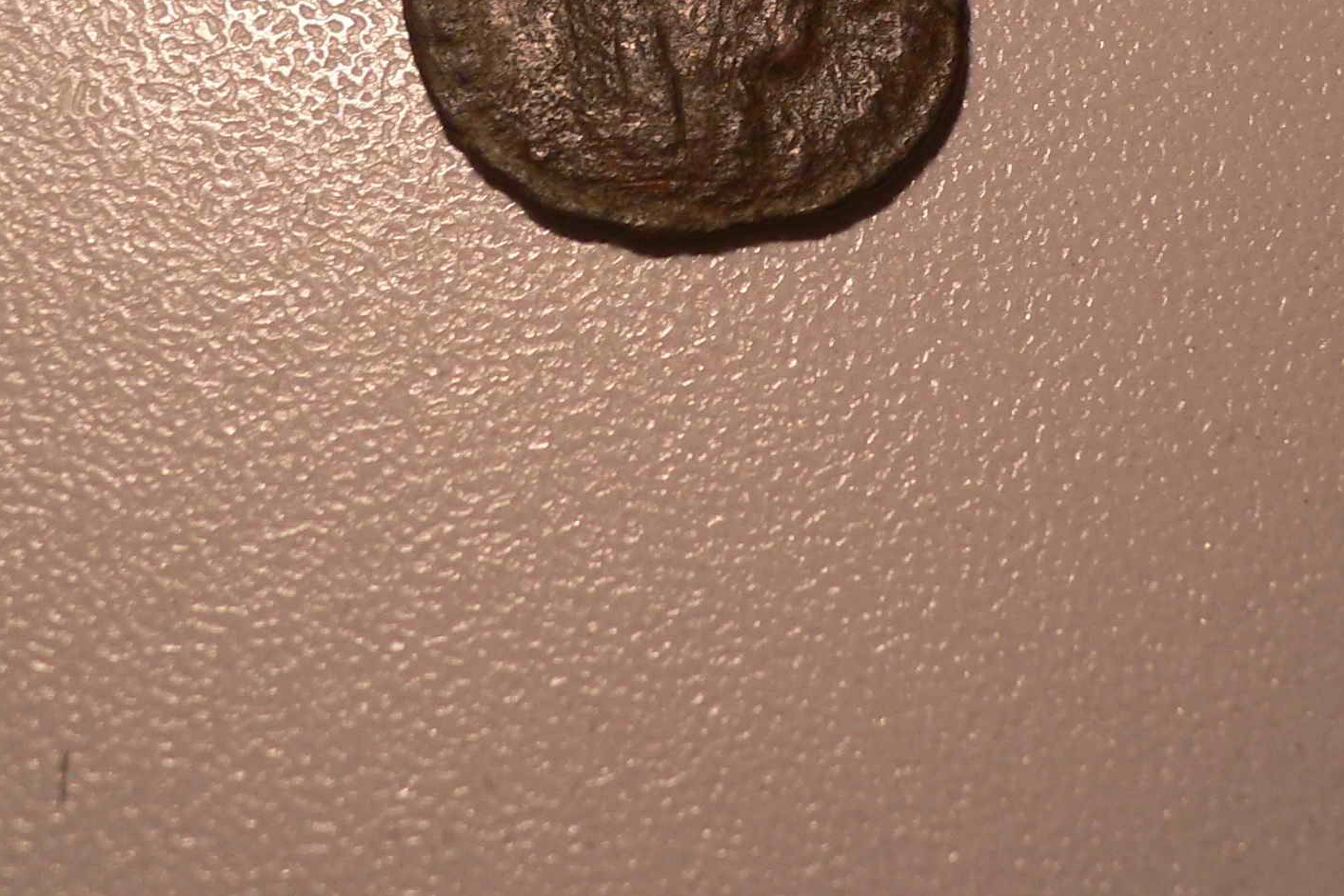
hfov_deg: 30.5
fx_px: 2464
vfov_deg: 20.0
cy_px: 10
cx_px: 707
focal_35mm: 66
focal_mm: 5.8
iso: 100
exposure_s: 1/60
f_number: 2.8
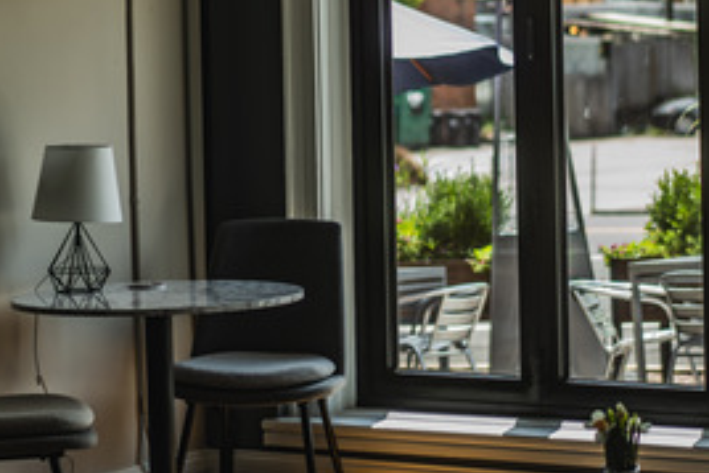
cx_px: 312
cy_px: 95
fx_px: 2424
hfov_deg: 16.6
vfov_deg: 11.1
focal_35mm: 123
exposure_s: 1/500
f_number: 1.8
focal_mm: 55
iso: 200
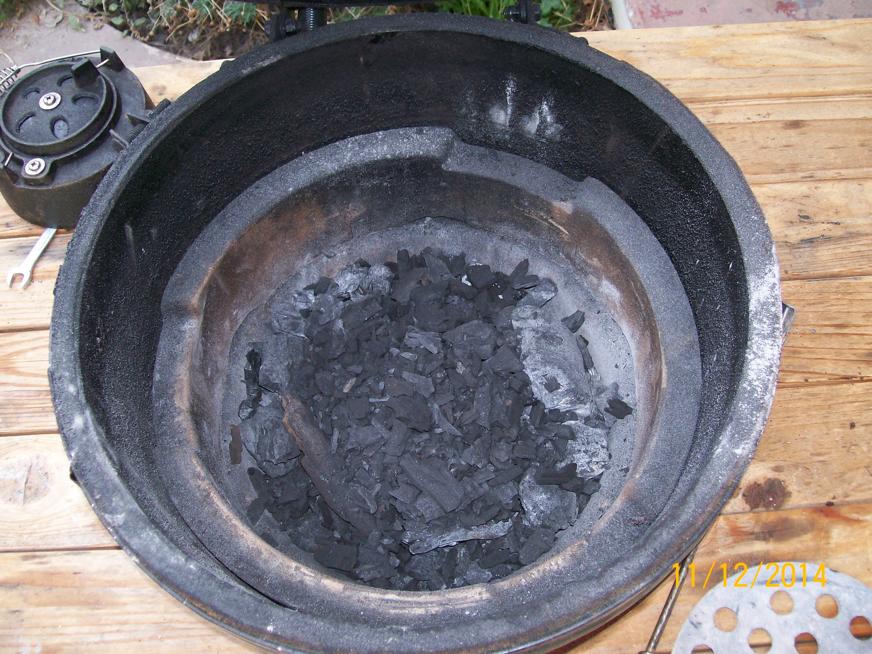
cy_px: 327
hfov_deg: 51.4
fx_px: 907
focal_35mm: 36
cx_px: 436
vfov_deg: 39.7
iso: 80
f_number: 2.7
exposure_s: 1/64
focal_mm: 6
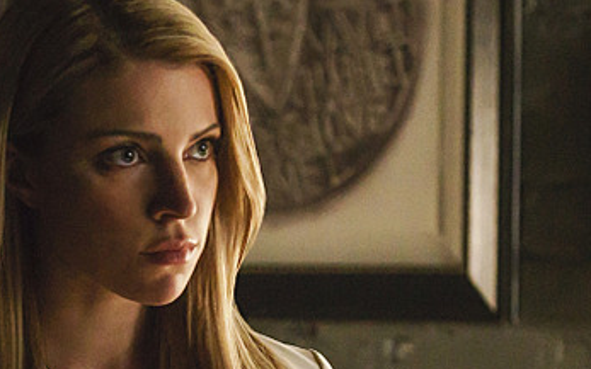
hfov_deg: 7.9
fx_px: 4285
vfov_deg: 4.9
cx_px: 247
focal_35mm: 266
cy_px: 359
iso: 12800
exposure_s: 1/125
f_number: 4
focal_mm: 116
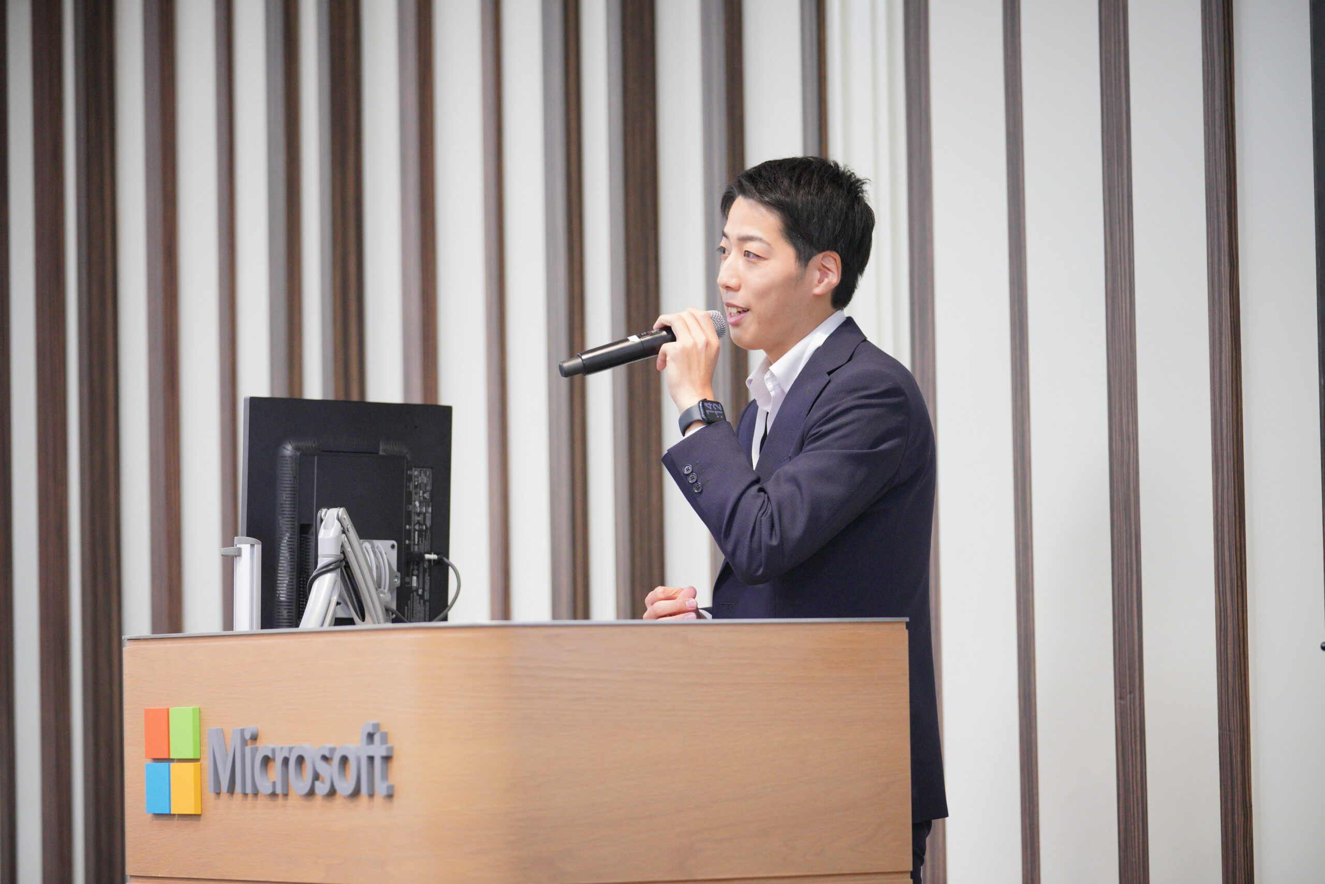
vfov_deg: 10.2
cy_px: 442
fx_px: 4932
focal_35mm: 134
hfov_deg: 15.3
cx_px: 662
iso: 3200
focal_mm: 134
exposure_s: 1/250
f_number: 2.8
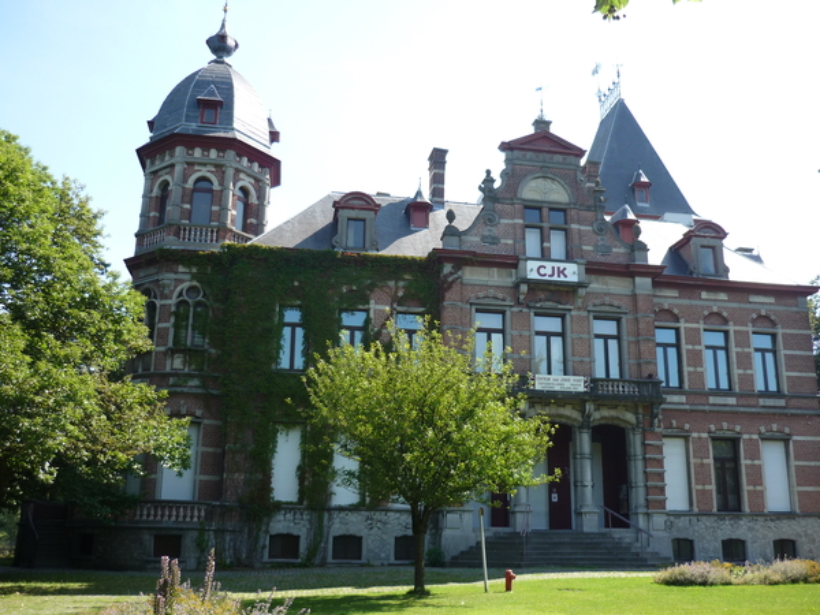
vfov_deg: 42.9
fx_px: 782
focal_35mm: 33
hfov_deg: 55.4
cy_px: 308
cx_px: 410
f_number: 2.8
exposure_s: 1/400
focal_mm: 5.5
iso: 100
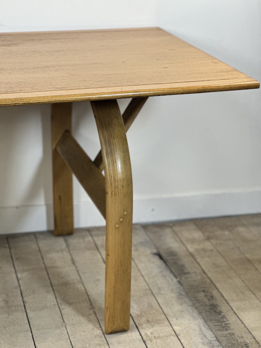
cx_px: 130
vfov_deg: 25.3
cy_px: 174
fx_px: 774
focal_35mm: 77
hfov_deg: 19.1
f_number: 2.8
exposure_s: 1/100
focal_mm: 9
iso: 200
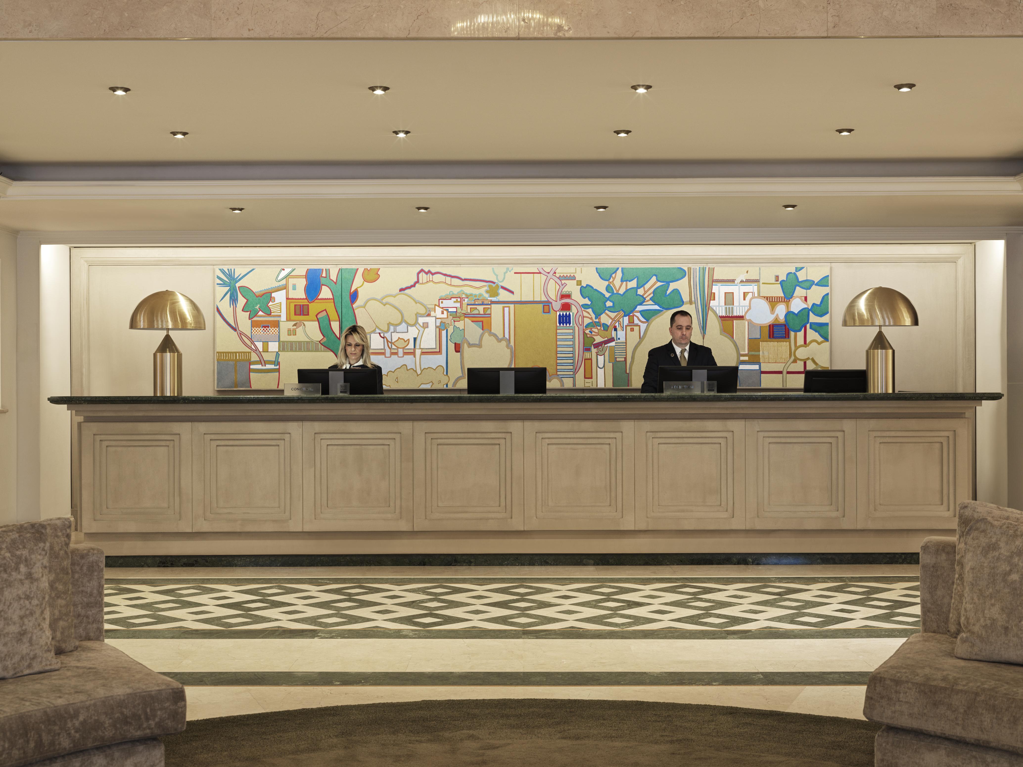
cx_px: 512
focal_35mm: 43
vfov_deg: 33.6
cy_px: 384
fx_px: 1270
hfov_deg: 43.9
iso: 400
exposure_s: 1/2
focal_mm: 55
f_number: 8
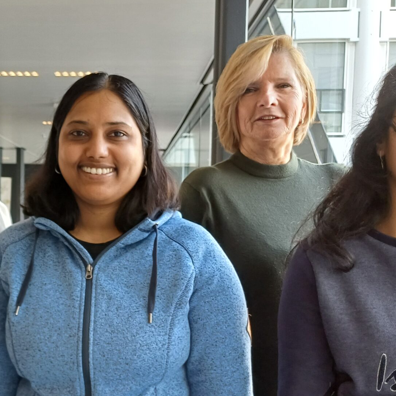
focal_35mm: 52
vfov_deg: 32.6
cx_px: 59
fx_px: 673
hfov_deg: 31.6
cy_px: 254
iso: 200
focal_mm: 4.65
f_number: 1.8
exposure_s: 1/50
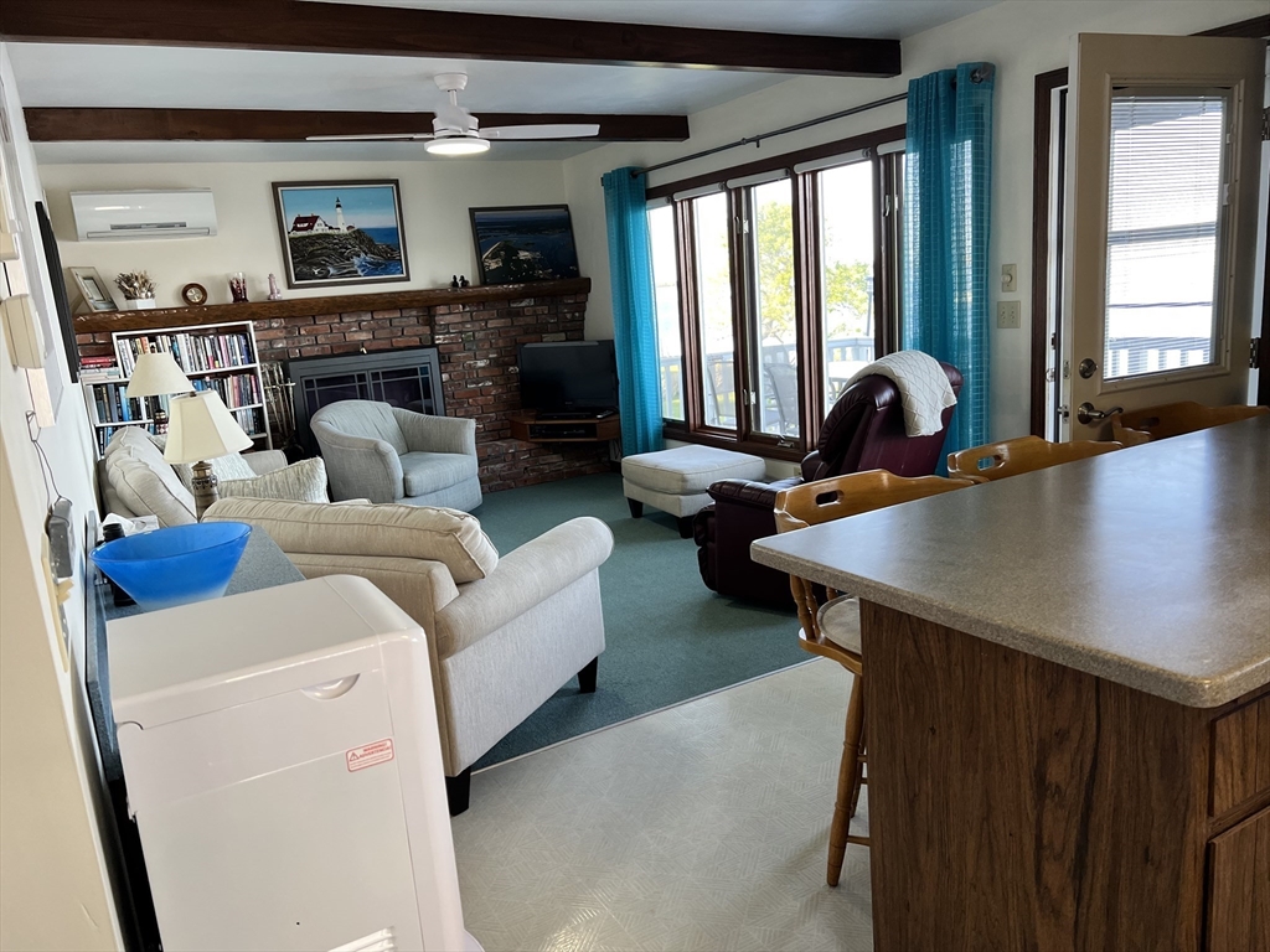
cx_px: 635
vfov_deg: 53.1
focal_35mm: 26
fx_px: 954
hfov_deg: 67.3
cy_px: 476
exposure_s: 1/120
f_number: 1.5
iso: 100
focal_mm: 5.7
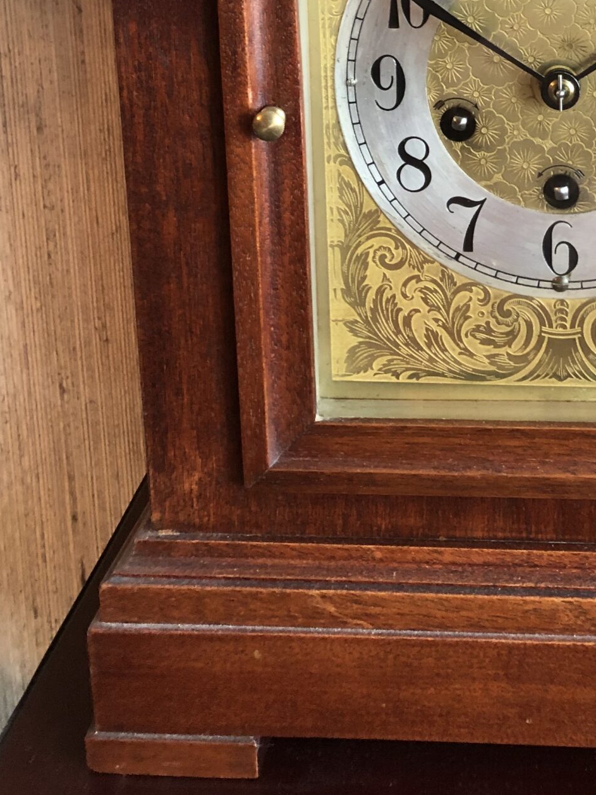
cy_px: 3
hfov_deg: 25.0
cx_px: 523
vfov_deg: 31.3
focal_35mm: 57
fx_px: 1309
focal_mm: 3.99
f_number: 1.8
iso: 80
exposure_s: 1/17
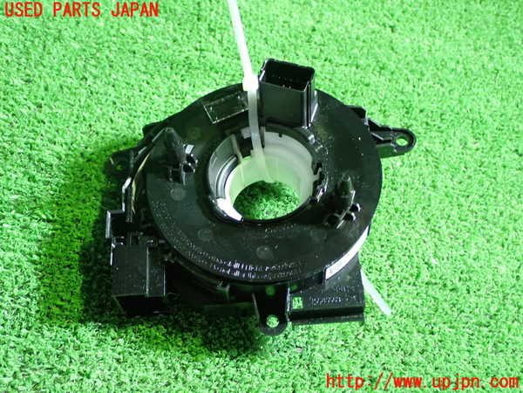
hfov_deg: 42.9
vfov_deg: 32.9
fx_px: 665
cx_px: 262
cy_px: 196
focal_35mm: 44
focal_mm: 7.84
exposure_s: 1/20
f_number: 2.9
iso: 800
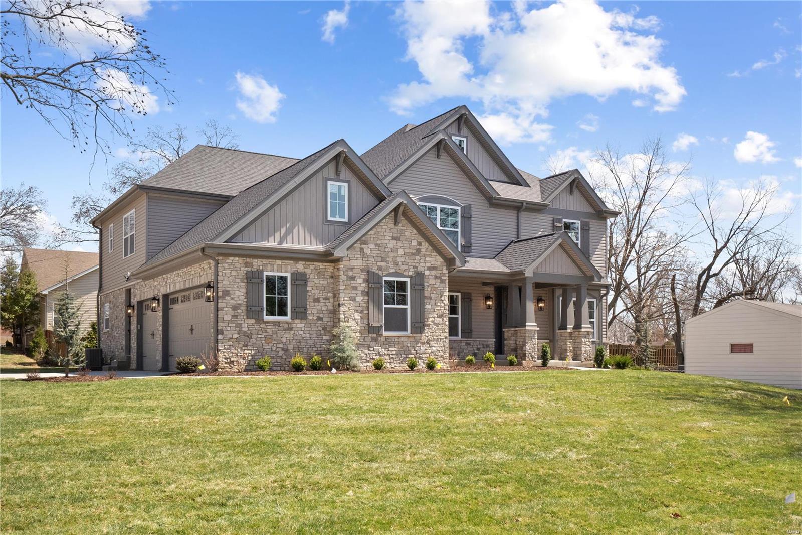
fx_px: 802
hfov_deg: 53.1
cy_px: 268
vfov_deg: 36.9
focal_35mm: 36
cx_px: 401
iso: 400
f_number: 8
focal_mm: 18
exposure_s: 1/640
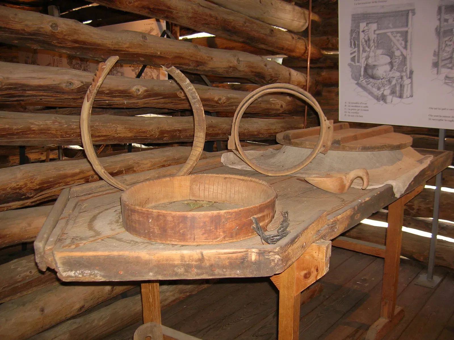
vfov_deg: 41.7
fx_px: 445
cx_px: 227
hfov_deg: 54.0
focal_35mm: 34
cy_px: 170
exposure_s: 1/60.1
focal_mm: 5.7
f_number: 2.9
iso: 56
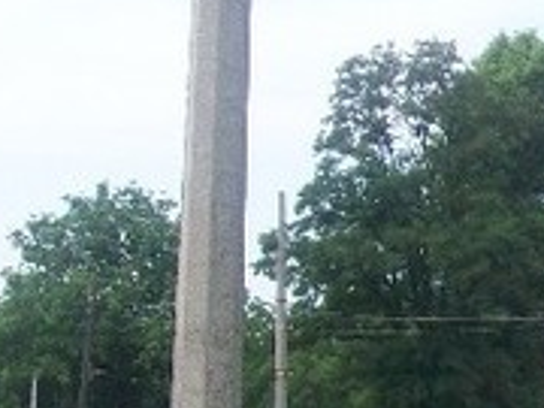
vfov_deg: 13.1
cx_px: 793
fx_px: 1744
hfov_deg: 16.3
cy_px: 462
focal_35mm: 111
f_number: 2.7
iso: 64
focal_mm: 6
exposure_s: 1/640
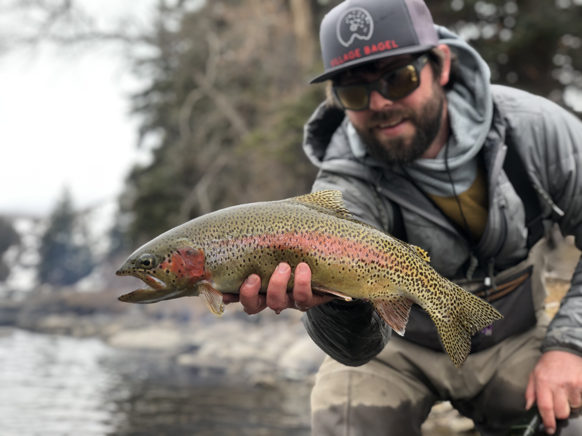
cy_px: 218
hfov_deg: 36.8
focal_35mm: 52
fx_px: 874
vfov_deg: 28.0
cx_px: 291
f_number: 2.4
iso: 16
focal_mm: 6
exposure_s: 1/125
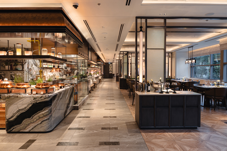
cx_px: 114
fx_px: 151
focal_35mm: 24
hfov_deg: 73.7
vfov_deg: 53.1
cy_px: 76
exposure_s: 1/4
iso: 1000
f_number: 13
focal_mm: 24
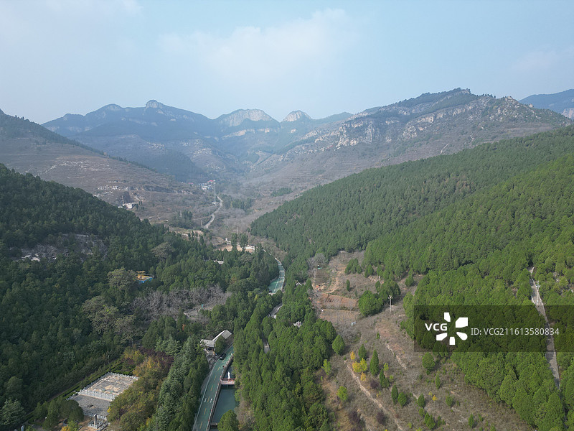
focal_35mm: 24
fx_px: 398
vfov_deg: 56.8
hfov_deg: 71.6
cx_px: 287
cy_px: 216
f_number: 1.7
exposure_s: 1/1600
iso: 100
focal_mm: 6.72
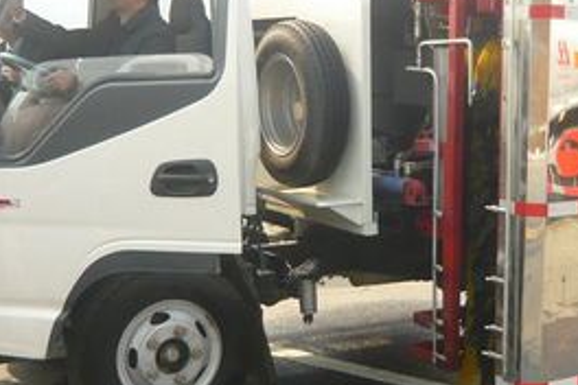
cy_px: 150
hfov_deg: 29.8
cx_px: 405
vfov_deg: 20.3
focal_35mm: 67
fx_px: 1076
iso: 200
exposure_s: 1/800
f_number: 2.8
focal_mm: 4.6
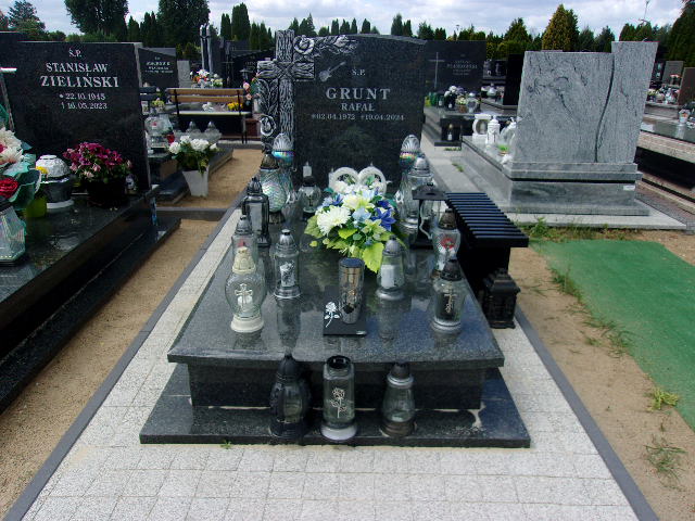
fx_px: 542
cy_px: 260
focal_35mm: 27
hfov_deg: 65.3
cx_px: 348
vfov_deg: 51.4
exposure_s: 1/80
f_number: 10.4
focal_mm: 4.9
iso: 80
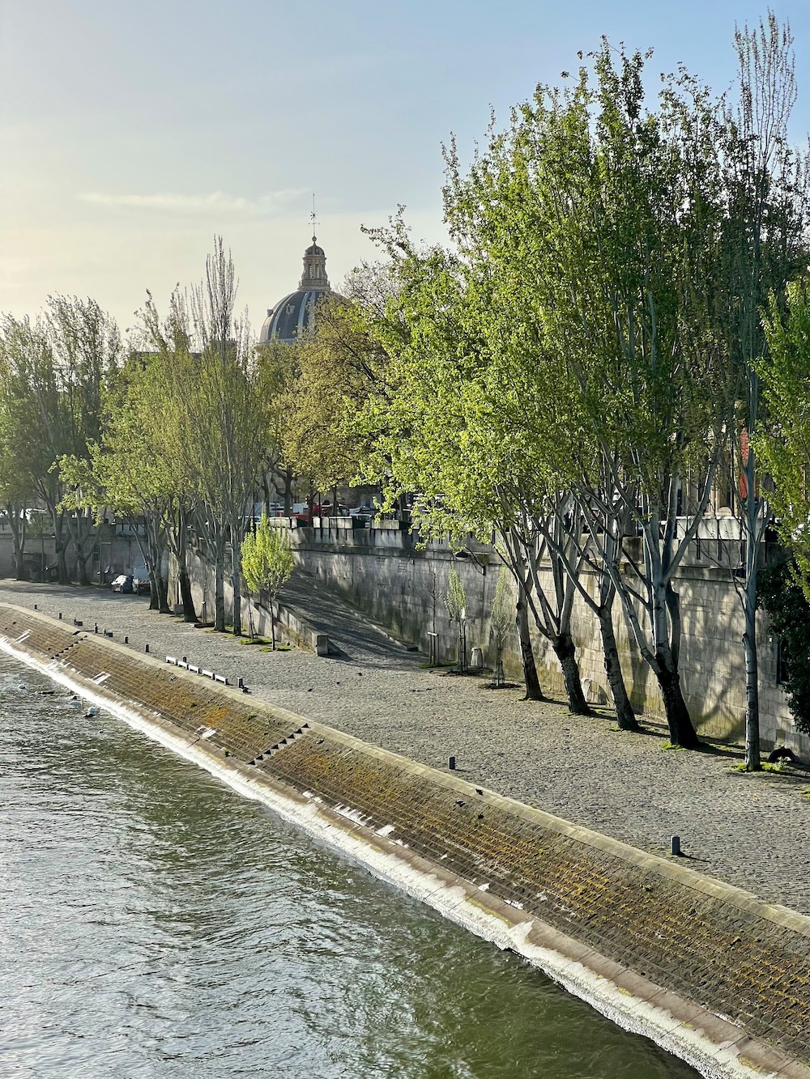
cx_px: 405
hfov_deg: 19.1
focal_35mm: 77
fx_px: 2402
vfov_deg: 25.3
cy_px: 540
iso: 32
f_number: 2.8
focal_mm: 9
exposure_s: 1/1508
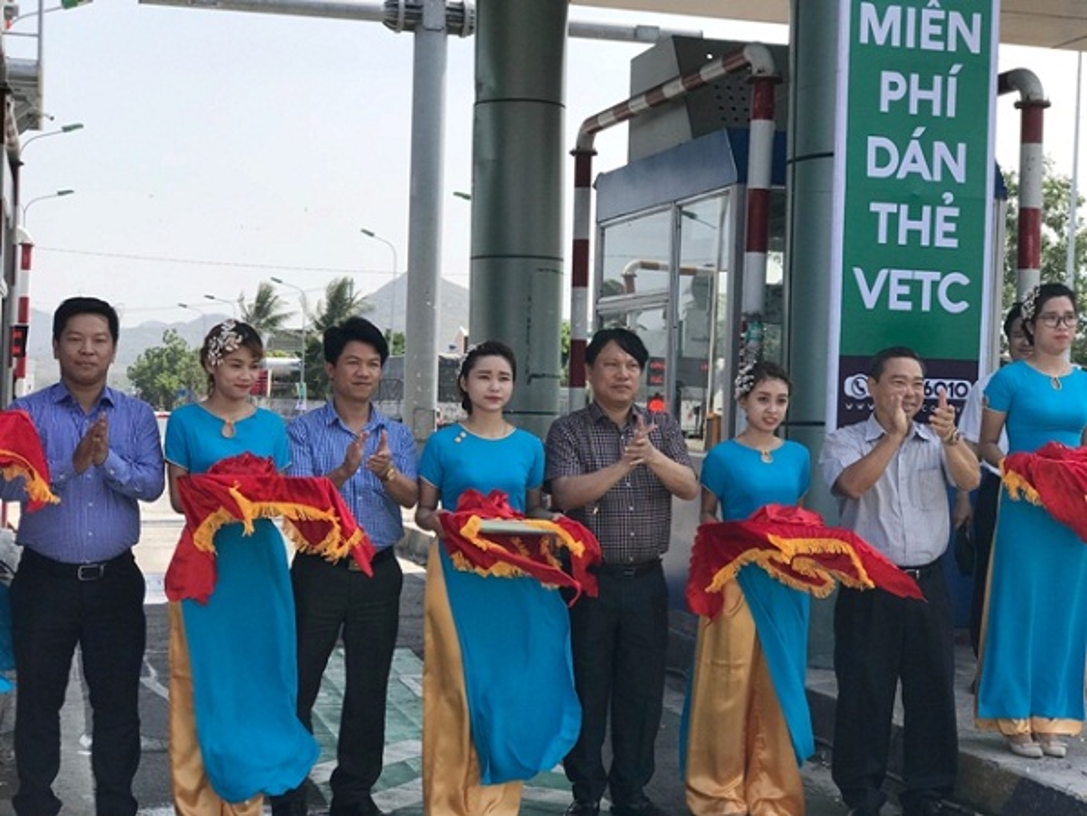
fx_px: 1790
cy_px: 408
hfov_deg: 33.8
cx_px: 544
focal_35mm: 57
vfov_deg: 25.7
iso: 20
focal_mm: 6.6
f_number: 2.8
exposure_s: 1/665
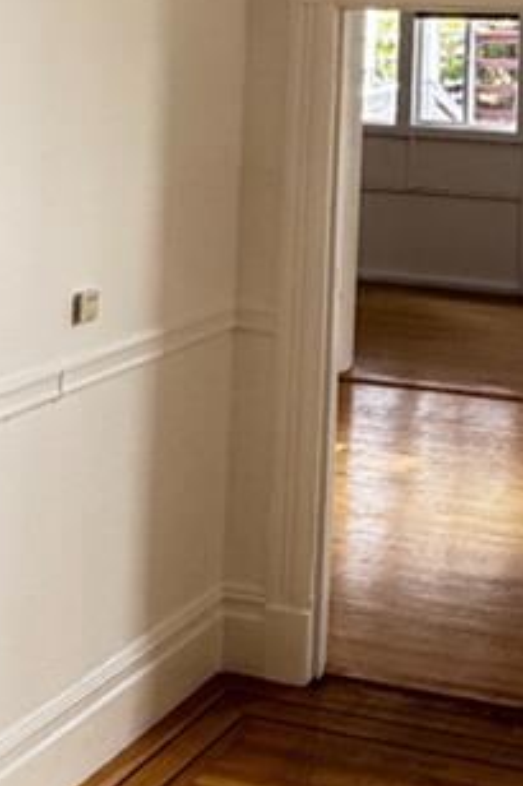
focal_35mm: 71
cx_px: 537
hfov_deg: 18.6
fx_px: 1549
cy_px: -23
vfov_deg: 26.7
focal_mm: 2.22
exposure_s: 1/99
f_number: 2.2
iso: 80
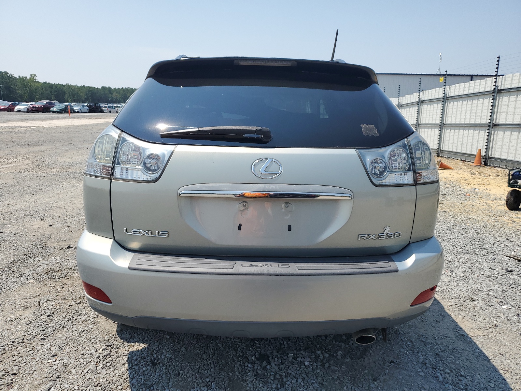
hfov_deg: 67.3
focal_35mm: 26
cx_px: 260
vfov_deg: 53.1
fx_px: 391
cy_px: 196
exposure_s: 1/3333
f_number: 1.5
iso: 50
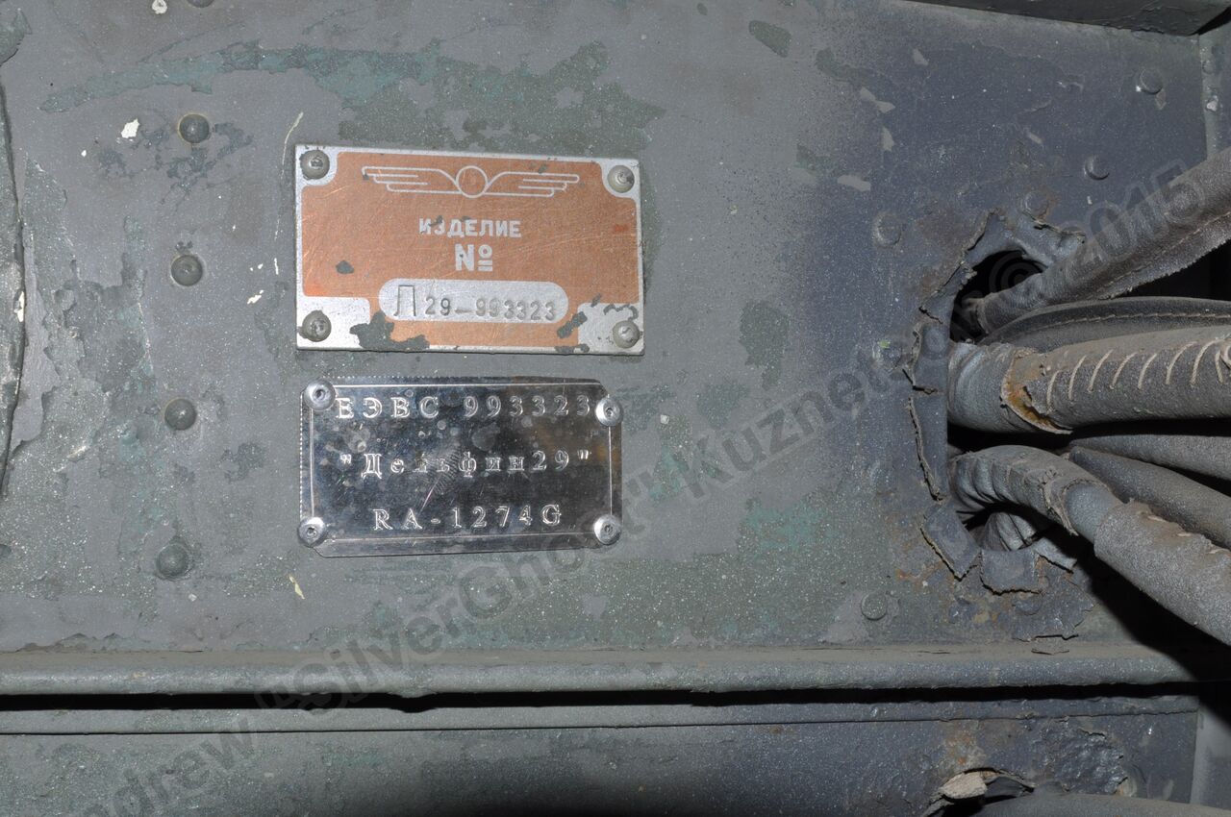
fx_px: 2151
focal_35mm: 63
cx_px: 616
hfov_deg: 31.9
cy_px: 408
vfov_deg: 21.5
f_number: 16
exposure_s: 1/160
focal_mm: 42
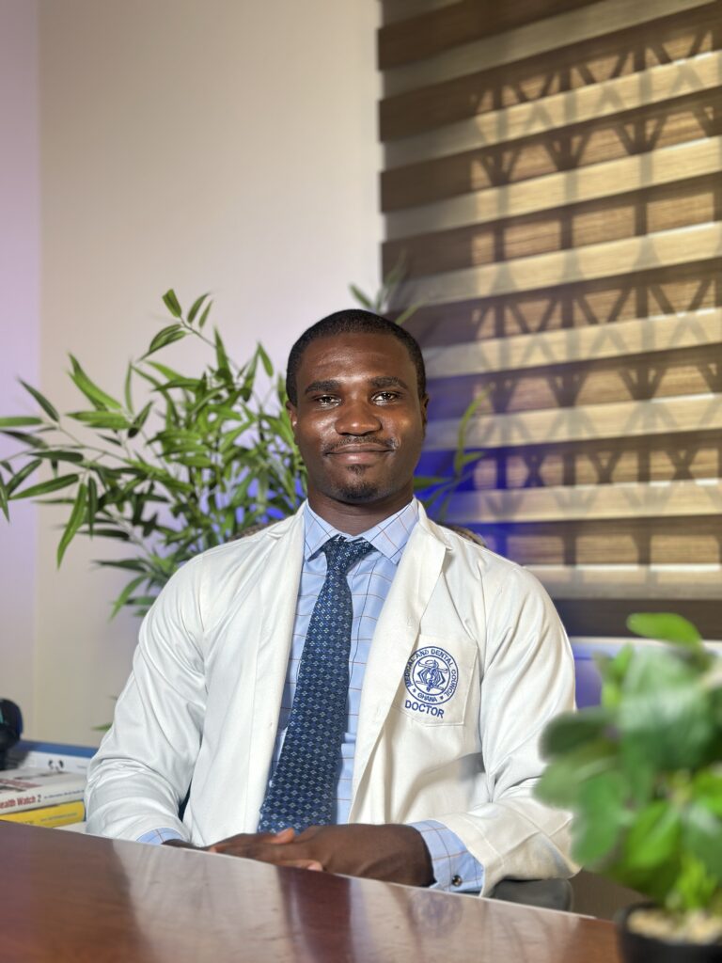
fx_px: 1335
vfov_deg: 39.7
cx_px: 361
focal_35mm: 48
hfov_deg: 30.3
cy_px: 482
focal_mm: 6.86
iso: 125
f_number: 1.78
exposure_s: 1/121
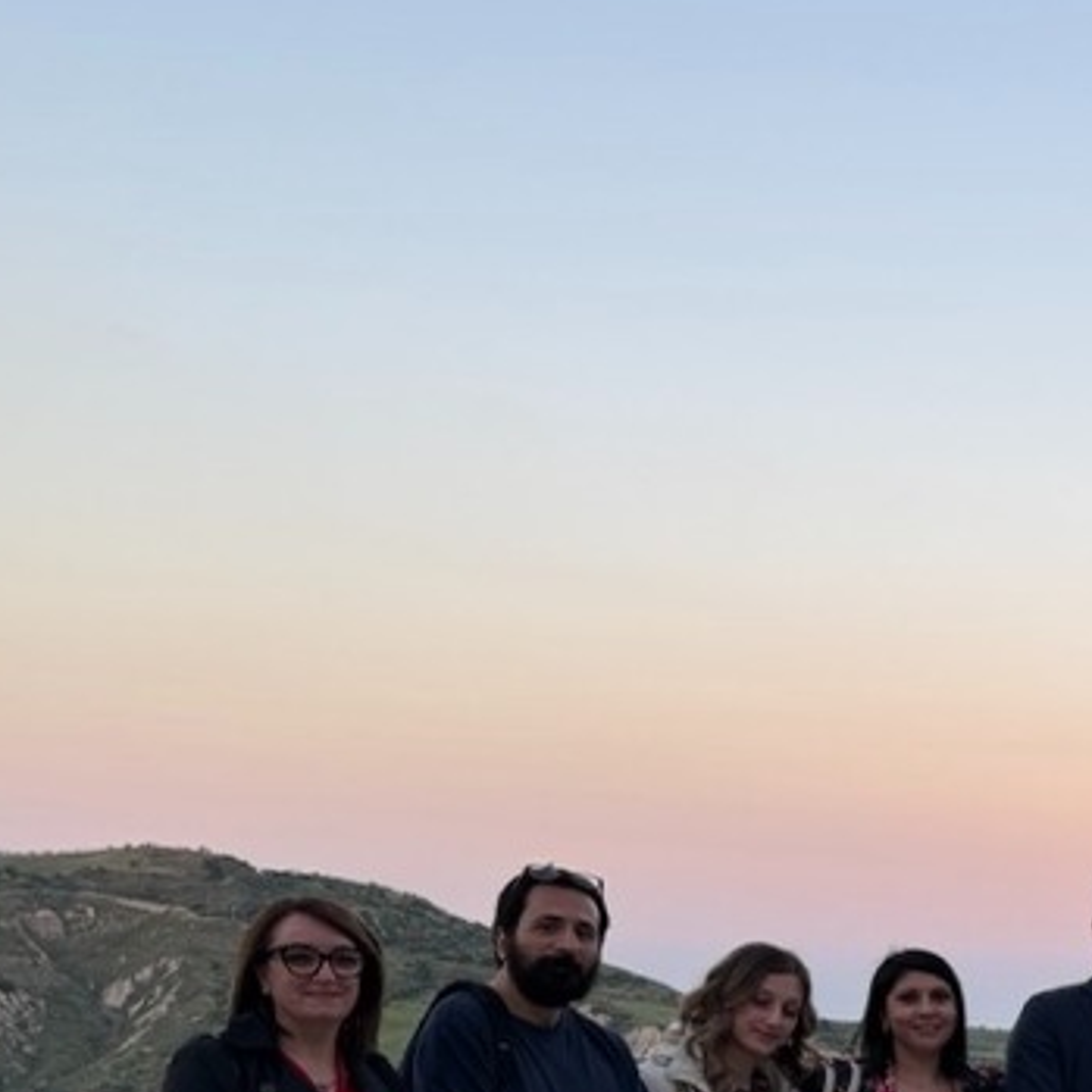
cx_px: 1683
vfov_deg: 22.4
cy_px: 1195
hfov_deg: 20.1
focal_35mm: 73
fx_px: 2605
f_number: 1.78
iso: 80
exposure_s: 1/296
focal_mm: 6.76
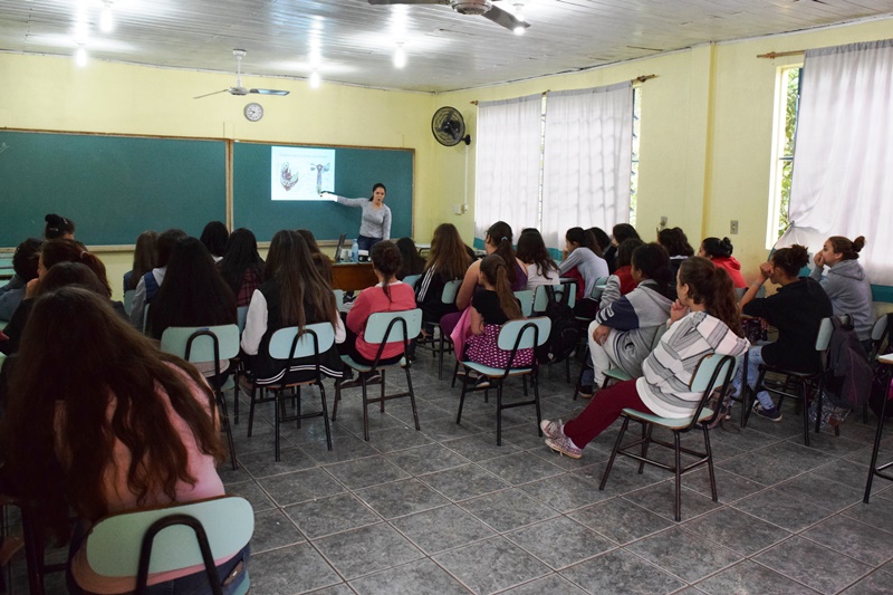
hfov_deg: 67.4
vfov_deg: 47.9
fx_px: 670
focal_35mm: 27
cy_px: 298
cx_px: 446
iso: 3200
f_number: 8
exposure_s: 1/125
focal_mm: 18
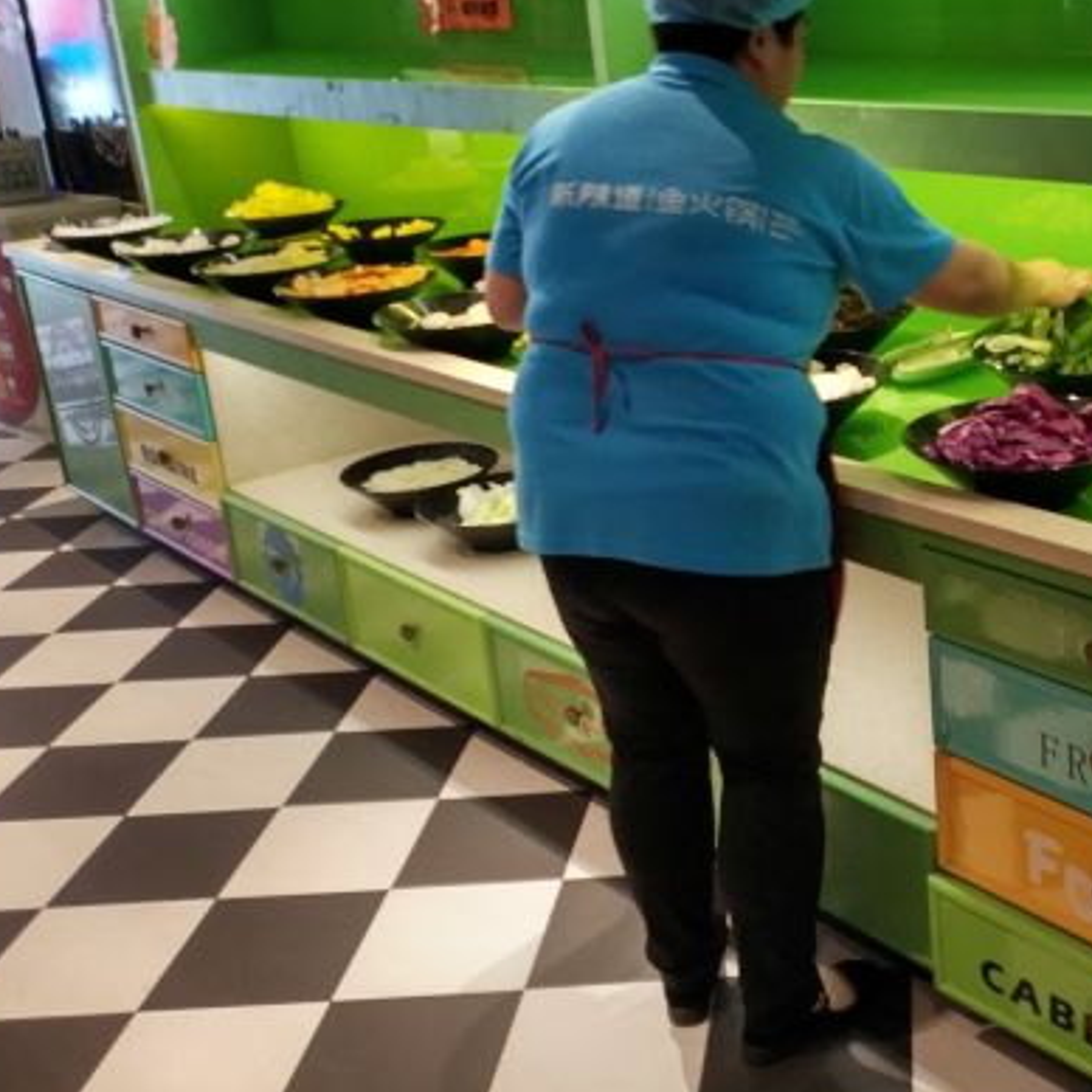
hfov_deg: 32.1
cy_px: 460
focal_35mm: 51
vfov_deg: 33.3
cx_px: 946
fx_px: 1820
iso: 500
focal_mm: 4.5
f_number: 2
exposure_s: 1/25
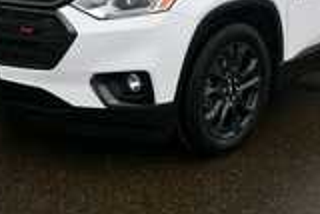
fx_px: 667
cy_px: -27
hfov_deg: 26.8
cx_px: 210
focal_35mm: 75
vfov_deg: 17.5
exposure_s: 1/250
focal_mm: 20
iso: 200
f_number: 6.3
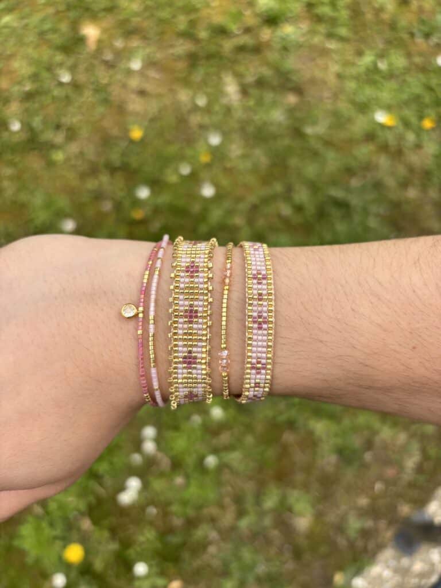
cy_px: 294
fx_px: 442
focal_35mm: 26
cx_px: 220
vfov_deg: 67.3
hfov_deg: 53.1
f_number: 1.6
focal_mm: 5.96
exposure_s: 1/1164
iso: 50
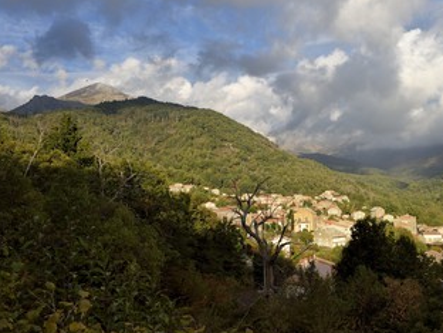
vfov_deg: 32.9
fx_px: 563
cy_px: 162
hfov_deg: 42.8
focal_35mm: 44
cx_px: 263
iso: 200
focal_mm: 34
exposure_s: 1/250
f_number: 11
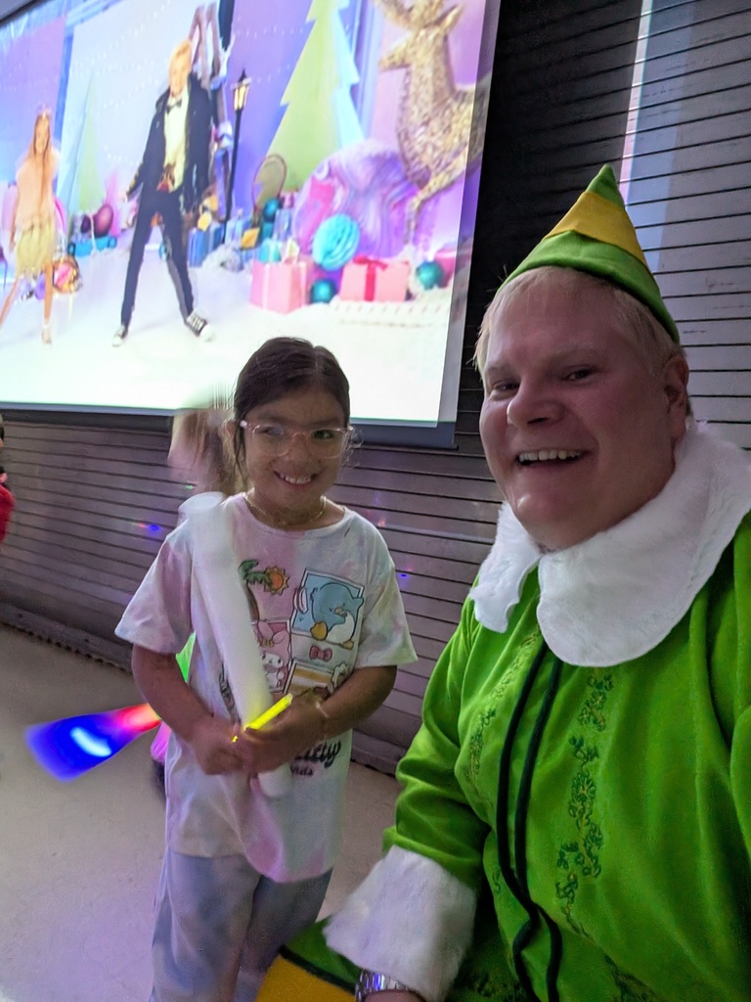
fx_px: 607
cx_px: 376
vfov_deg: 79.0
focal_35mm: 21
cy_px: 501
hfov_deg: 63.4
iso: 190
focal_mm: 2.74
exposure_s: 1/17.1
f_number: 2.2
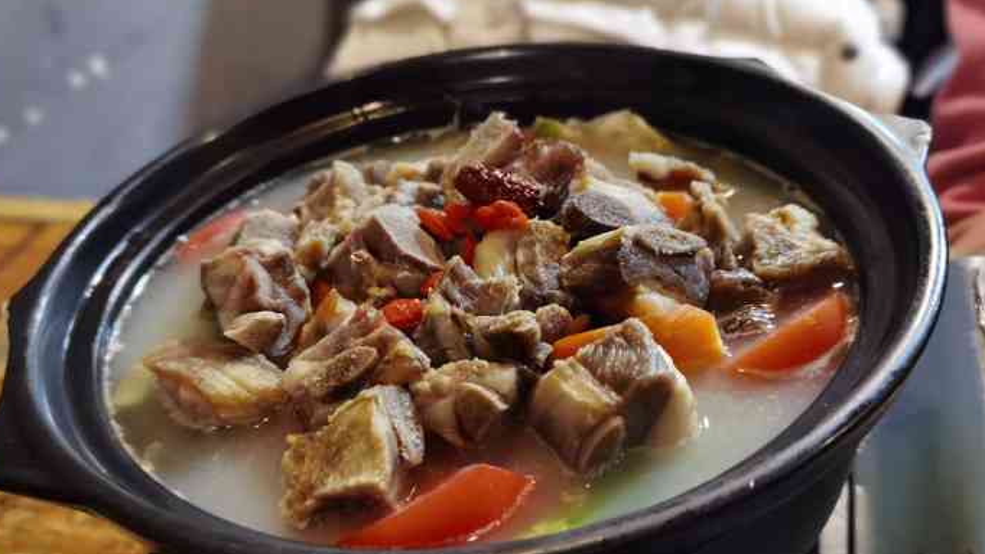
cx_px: 487
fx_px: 993
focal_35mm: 38
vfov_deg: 31.1
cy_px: 343
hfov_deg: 52.8
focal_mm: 6.71
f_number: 4
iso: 400
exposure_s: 1/33.3
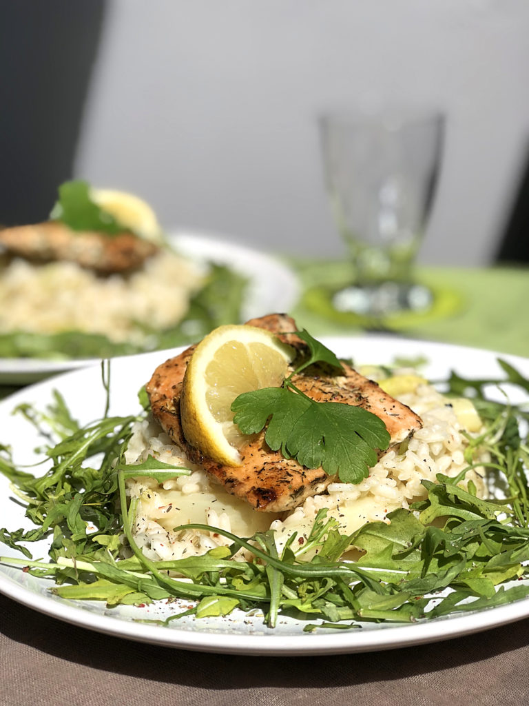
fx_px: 1161
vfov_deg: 33.8
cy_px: 353
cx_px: 264
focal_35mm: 57
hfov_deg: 25.7
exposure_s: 1/1621
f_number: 2.8
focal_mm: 6.6
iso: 20
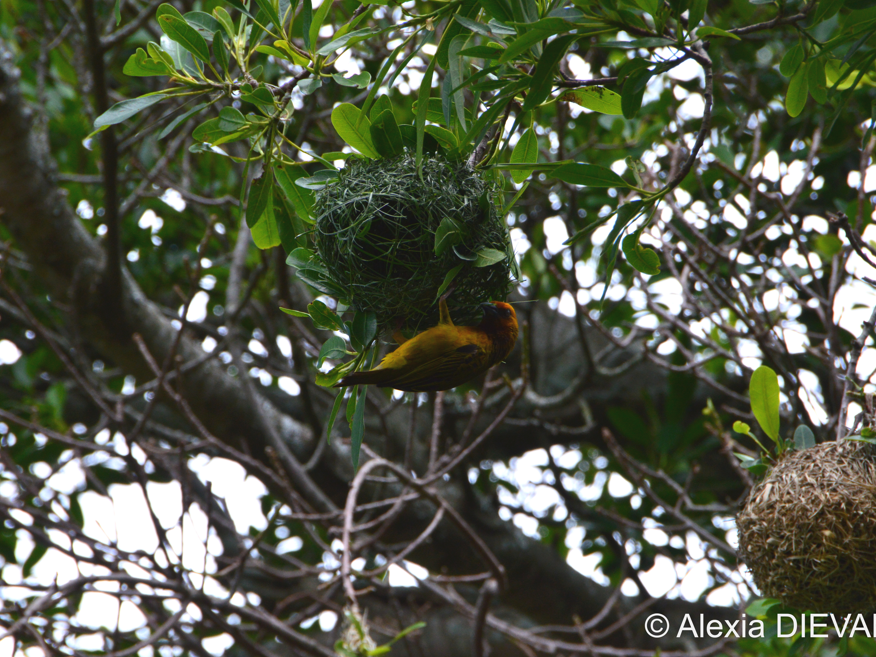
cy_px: 328
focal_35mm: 407
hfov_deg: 4.9
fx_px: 10300
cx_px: 439
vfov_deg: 3.7
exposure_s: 1/500
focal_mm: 250
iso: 800
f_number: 11
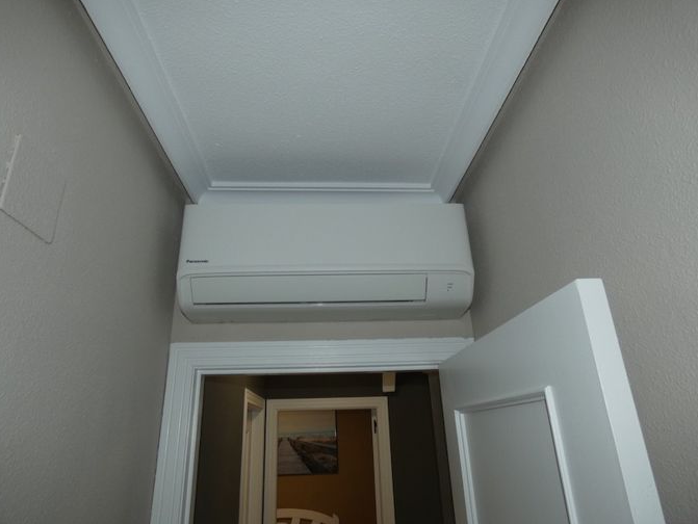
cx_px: 340
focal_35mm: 21
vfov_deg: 63.5
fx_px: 424
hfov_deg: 78.9
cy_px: 268
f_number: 2.8
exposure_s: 1/60
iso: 100
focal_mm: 3.6
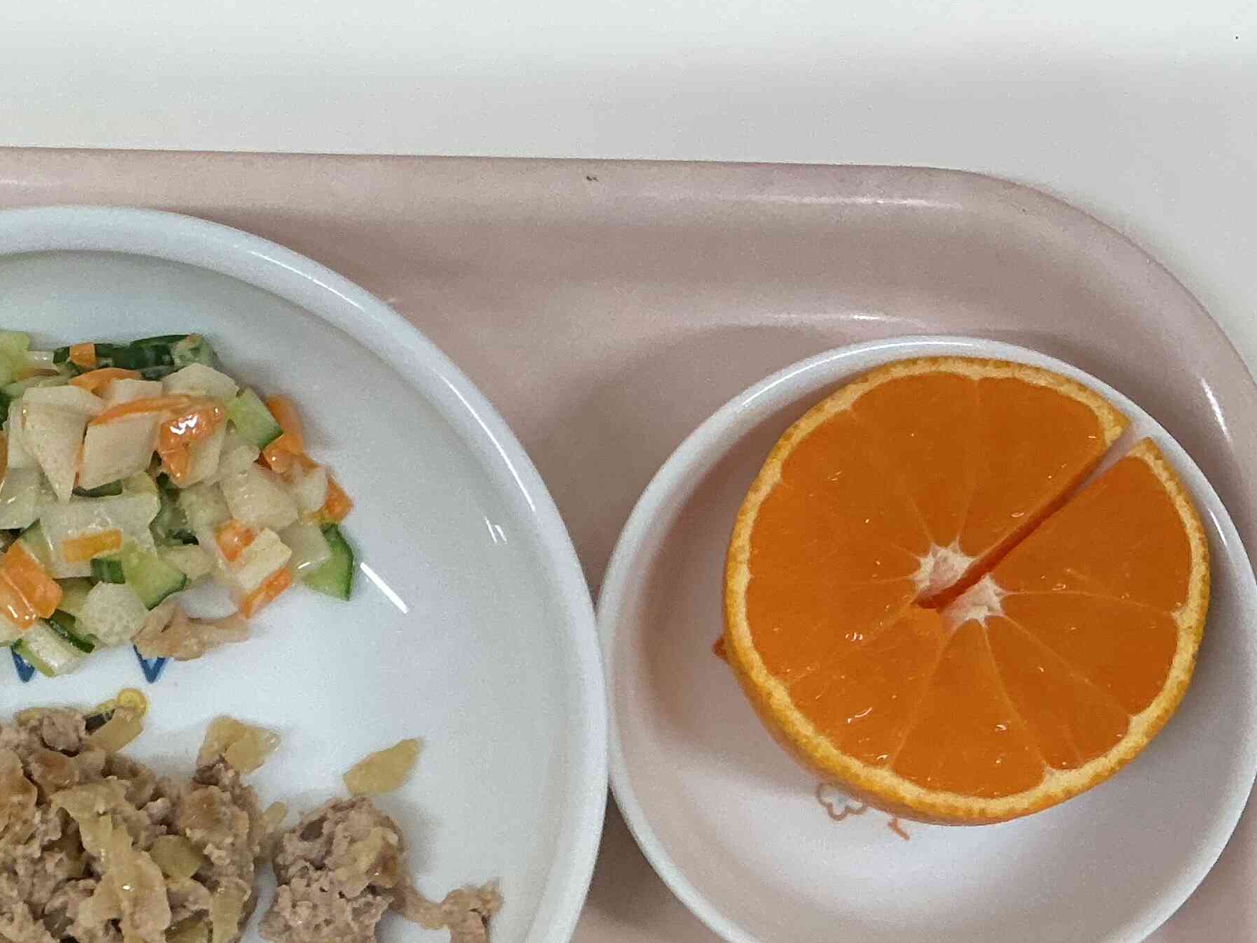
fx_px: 2360
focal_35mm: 65
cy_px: 1049
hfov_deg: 28.4
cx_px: 68
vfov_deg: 21.4
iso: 125
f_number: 1.8
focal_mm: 3
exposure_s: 1/60
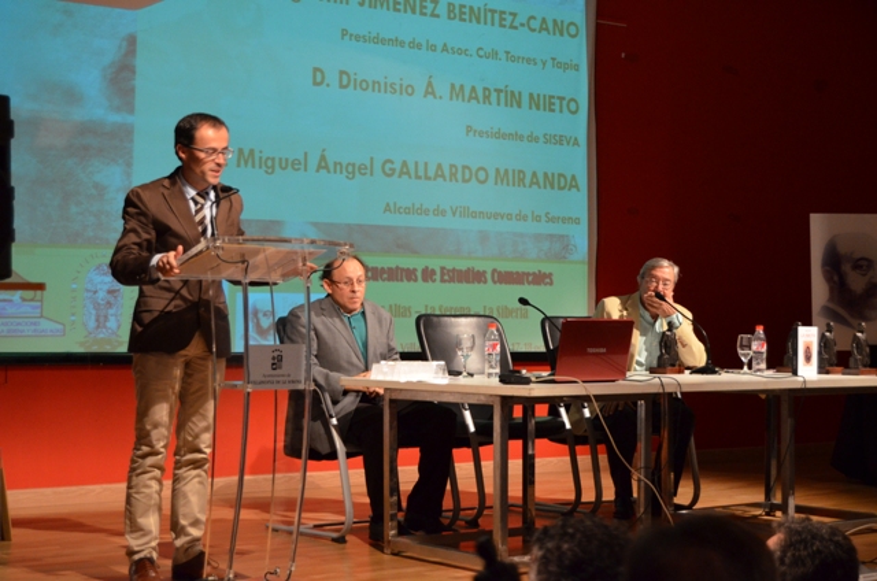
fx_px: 1532
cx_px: 438
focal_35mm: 63
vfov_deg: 21.5
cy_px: 290
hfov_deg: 32.0
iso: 2000
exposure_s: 1/30
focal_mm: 42
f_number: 5
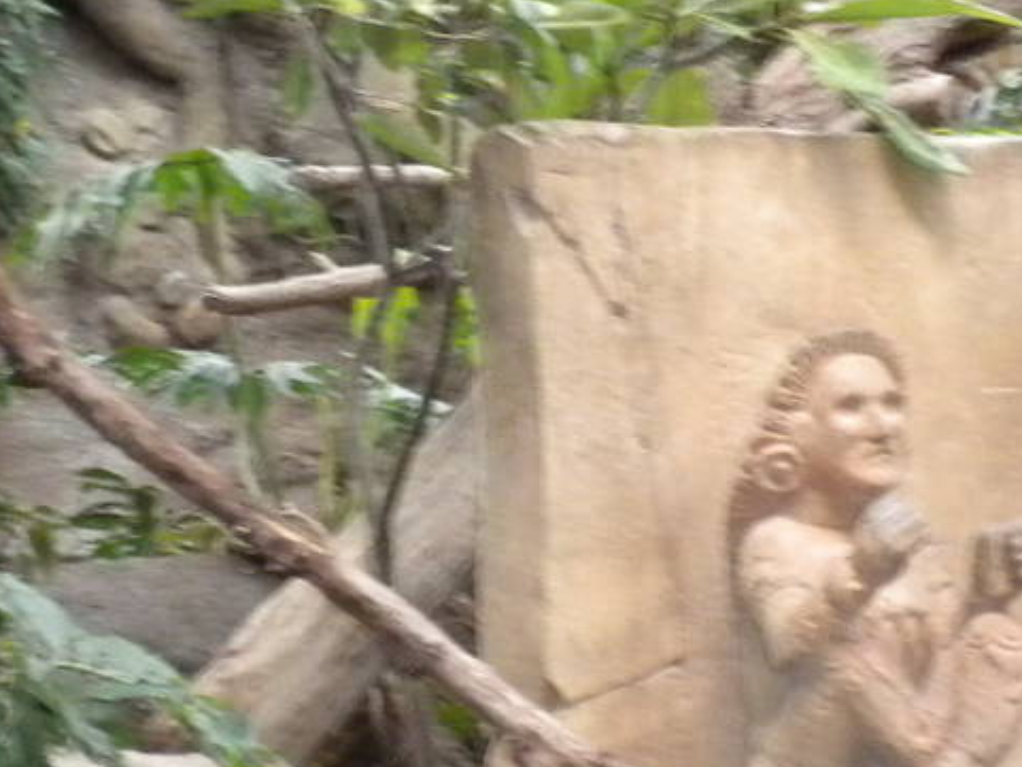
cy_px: 404
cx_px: 523
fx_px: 3632
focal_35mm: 123
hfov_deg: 16.0
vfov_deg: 12.1
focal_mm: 6.6
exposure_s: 1/31.5
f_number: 3.5
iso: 400
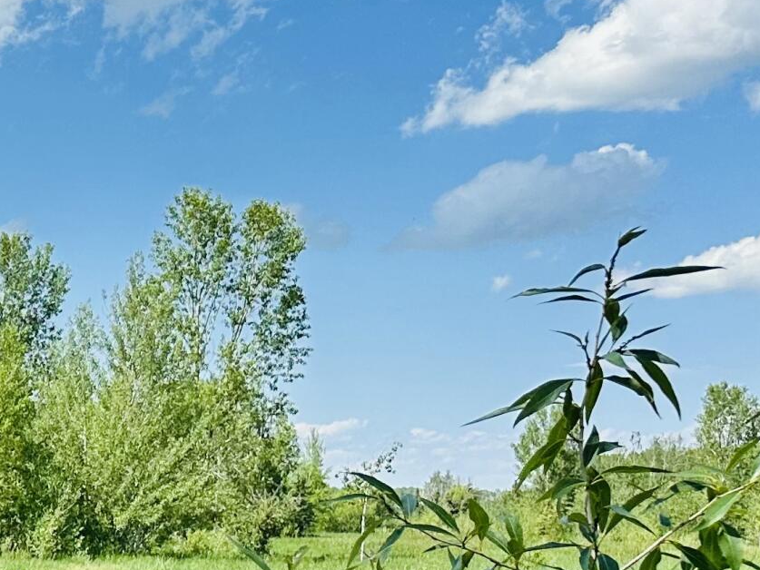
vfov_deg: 16.5
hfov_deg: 18.9
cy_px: 681
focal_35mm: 86
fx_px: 1888
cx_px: -498
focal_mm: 6.86
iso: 80
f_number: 1.78
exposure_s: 1/5000
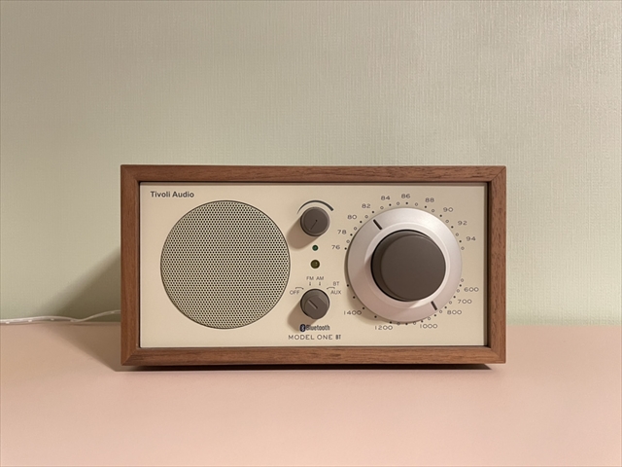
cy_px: 234
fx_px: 467
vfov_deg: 53.1
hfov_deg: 67.3
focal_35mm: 26
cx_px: 311
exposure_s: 1/25
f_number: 1.6
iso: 1000
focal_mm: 4.2
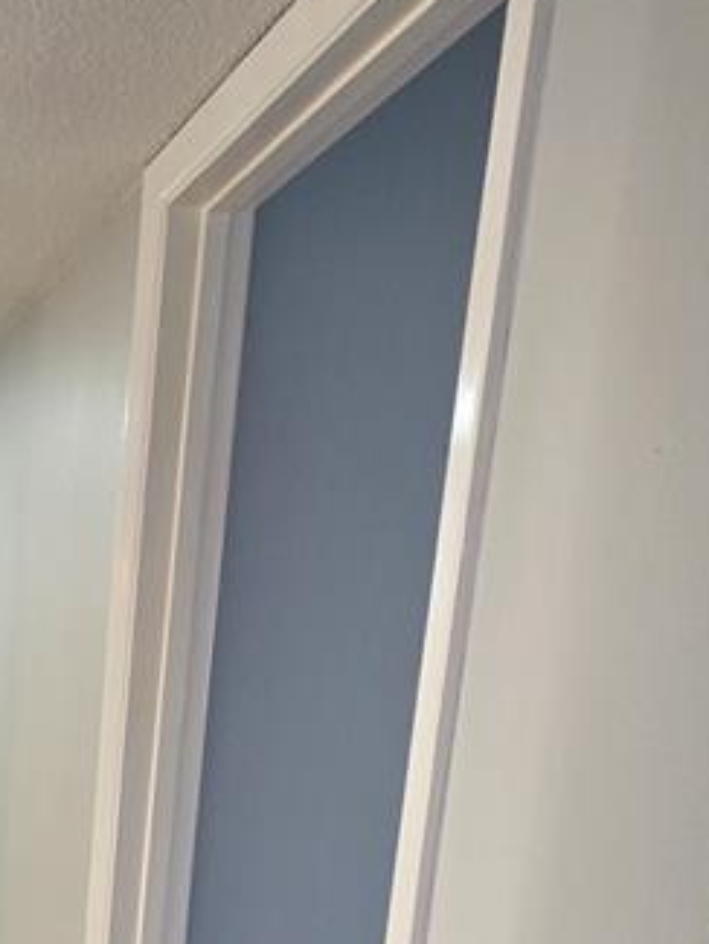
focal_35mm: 48
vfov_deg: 33.3
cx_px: -148
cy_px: 1095
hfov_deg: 26.7
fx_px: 1310
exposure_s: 1/60
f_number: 2.2
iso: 100
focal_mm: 2.2
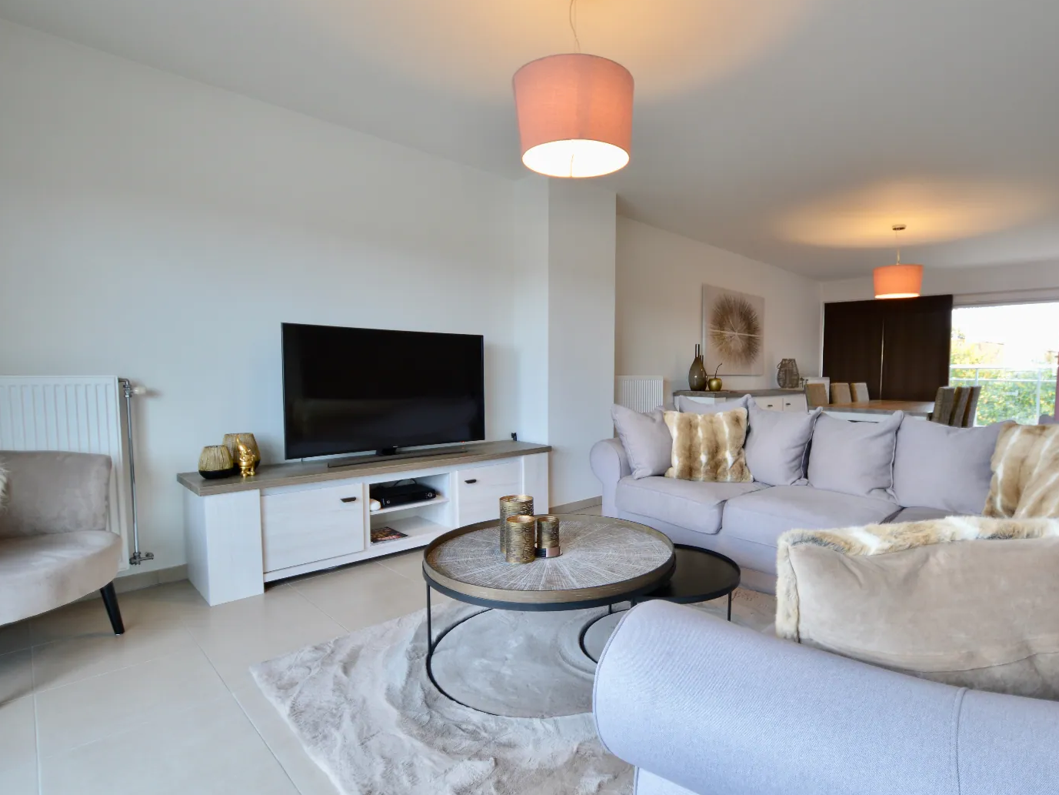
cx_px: 621
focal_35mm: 17
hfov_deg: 90.1
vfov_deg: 74.7
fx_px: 520
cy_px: 404
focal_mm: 10
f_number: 9
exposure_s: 1
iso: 100
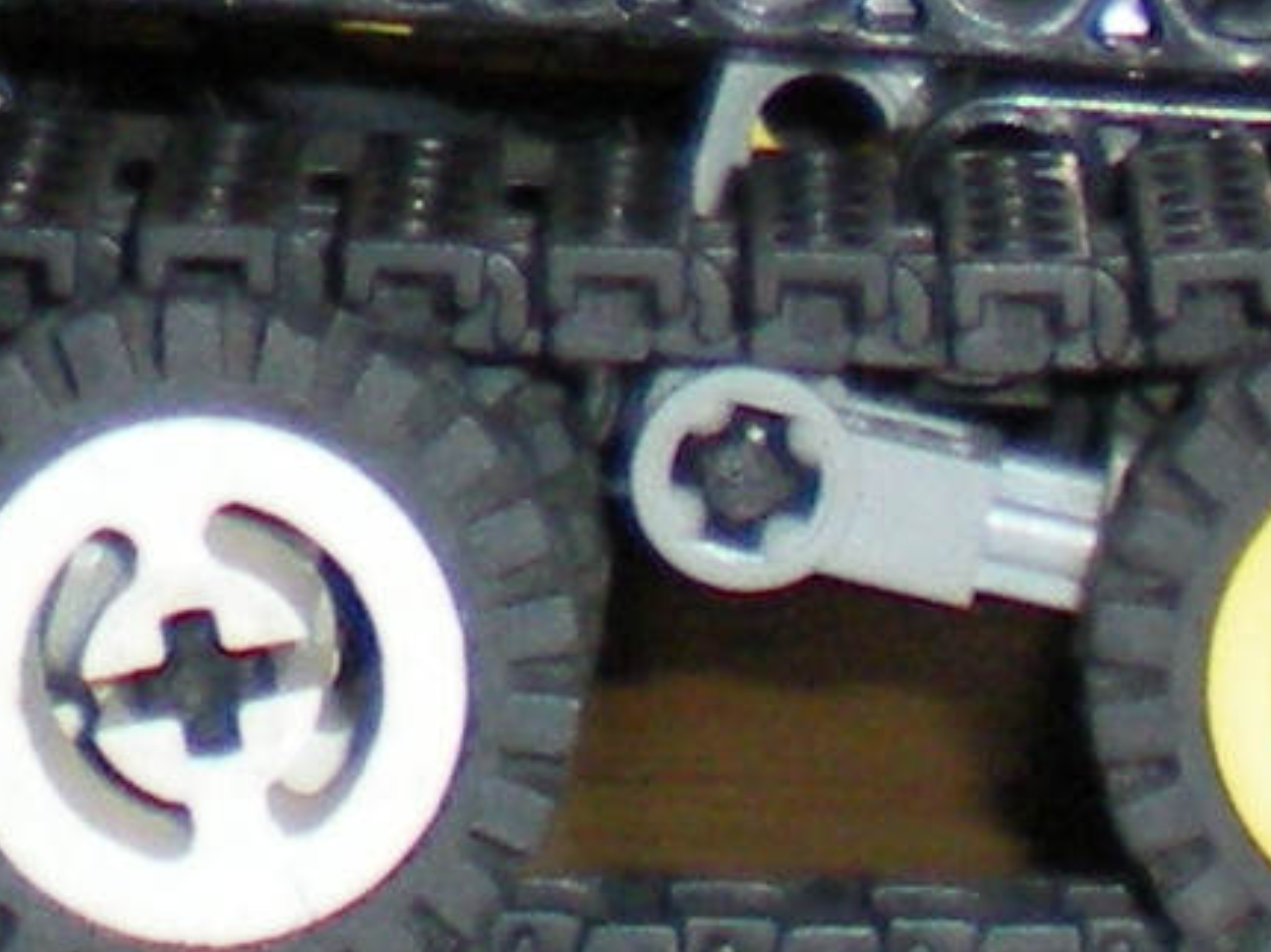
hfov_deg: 6.9
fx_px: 10572
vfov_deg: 5.1
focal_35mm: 288
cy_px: -993
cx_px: 672
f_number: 3.1
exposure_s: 1/60
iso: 200
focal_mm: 6.3
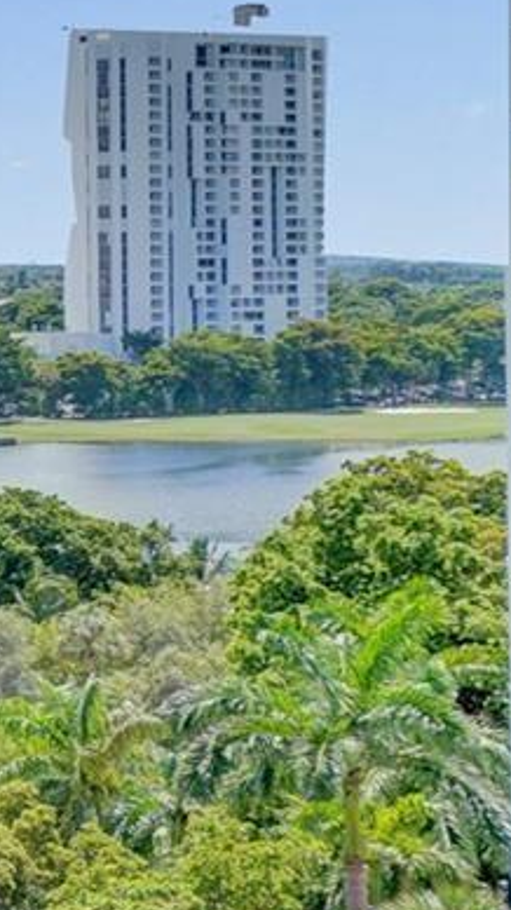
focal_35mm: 151
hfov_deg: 6.8
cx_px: -1292
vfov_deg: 14.2
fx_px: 3641
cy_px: 203
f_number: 7.1
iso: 125
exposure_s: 1/160
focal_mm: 35
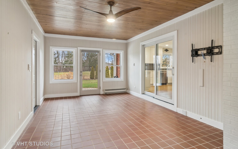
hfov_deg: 88.0
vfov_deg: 62.2
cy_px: 70
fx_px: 123
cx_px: 121
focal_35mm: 19
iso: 100
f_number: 9
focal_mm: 12
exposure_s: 1/3.33
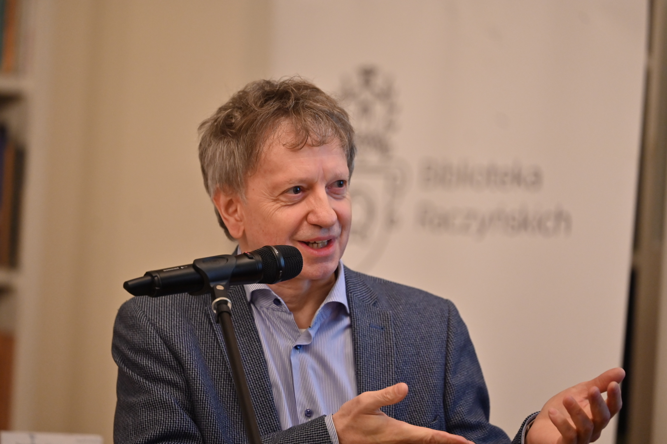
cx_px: 334
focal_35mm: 180
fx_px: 3335
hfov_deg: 11.4
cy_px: 222
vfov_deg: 7.6
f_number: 2.8
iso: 1400
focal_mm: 180
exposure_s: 1/200
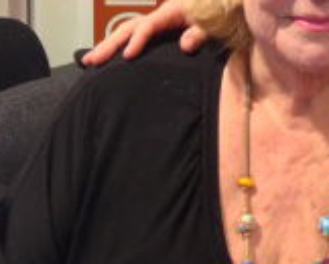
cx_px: 459
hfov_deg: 17.8
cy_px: -82
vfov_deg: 14.9
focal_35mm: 99
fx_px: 965
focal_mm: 4.12
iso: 200
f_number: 2.4
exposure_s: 1/20
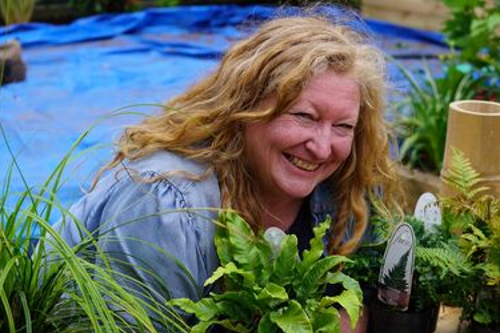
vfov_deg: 19.4
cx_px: 269
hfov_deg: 28.8
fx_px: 972
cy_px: 212
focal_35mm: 70
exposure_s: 1/80
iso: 100
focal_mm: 50
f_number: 5.6
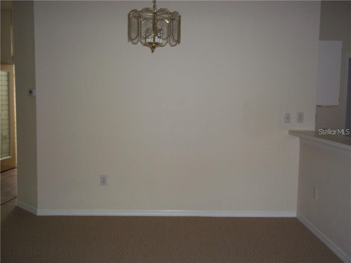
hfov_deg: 51.4
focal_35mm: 36
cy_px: 132
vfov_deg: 39.7
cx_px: 176
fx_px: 365
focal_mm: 6.5
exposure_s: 1/30
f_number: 3.1
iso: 160
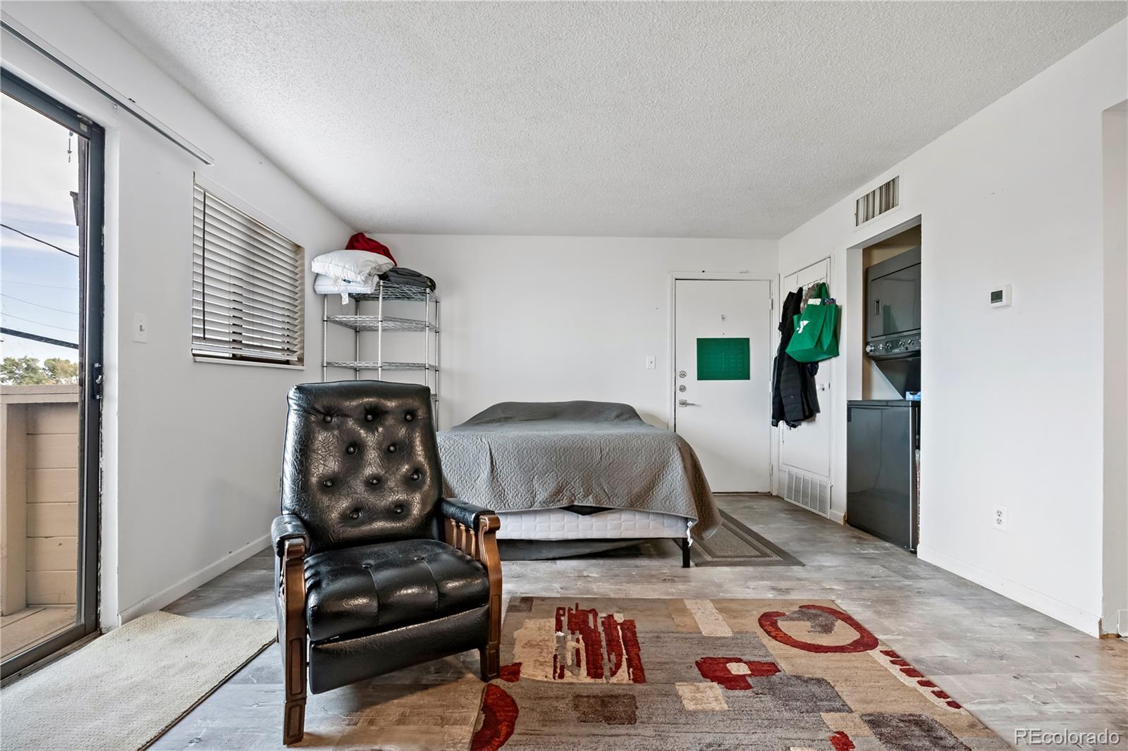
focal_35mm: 16
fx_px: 501
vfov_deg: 73.7
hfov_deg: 96.7
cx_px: 564
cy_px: 376
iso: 400
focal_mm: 16
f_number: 10
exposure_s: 1/4
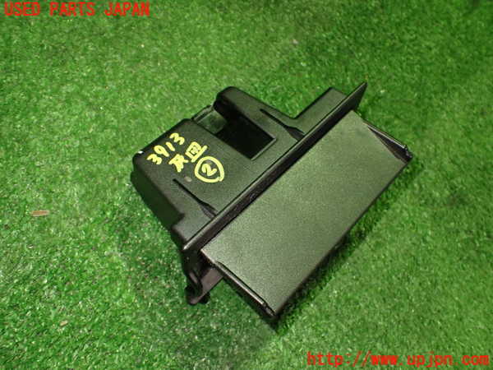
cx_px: 246
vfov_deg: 46.8
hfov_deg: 60.0
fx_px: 427
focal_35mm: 30
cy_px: 185
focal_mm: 5.4
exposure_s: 1/50
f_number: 2.3
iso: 800
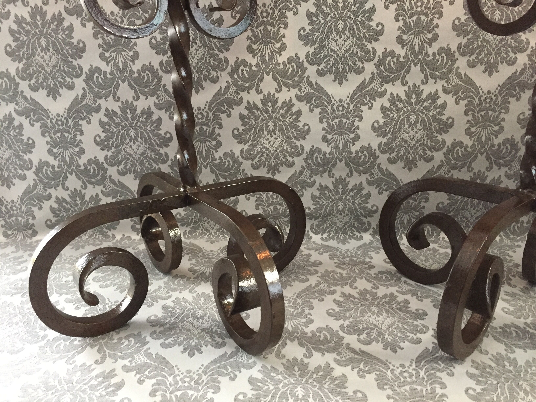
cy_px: 201
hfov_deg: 61.7
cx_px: 268
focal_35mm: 29
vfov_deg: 48.2
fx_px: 449
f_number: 2.2
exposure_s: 1/17
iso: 320
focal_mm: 4.15
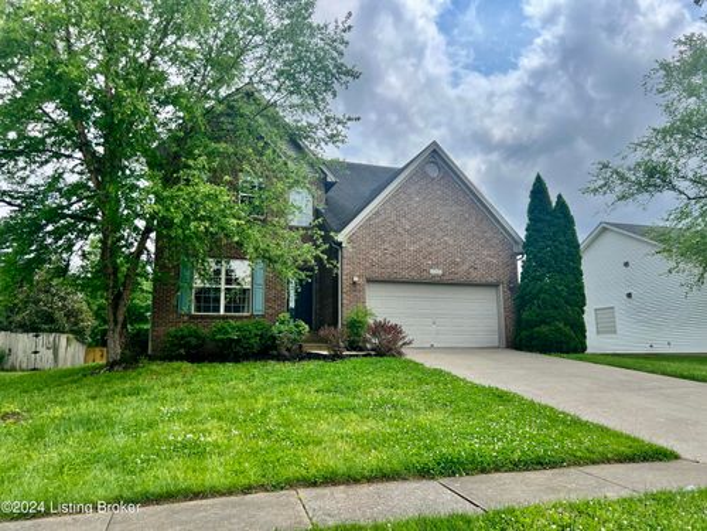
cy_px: 266
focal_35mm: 26
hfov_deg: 67.3
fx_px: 531
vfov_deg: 53.1
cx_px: 354
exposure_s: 1/3356
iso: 50
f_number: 1.5
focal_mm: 5.7
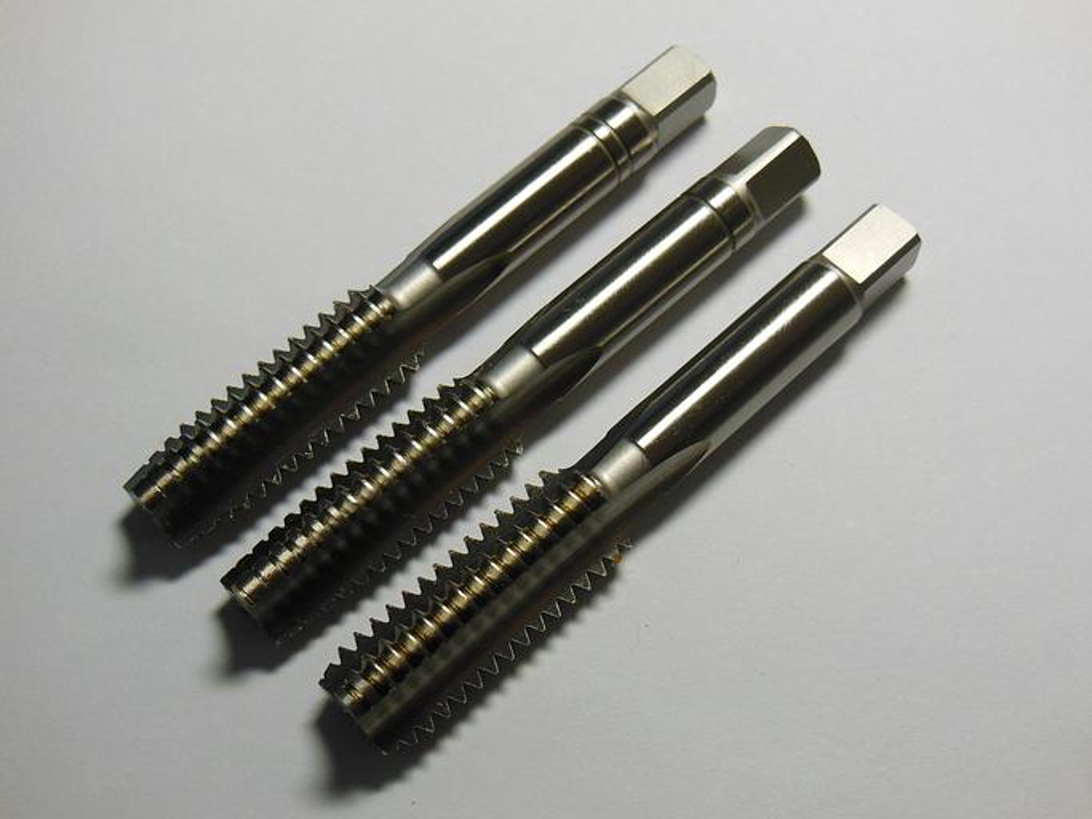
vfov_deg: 28.0
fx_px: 1640
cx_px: 546
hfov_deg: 36.8
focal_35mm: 52
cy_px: 410
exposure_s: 1/100
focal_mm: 9.3
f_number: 4.7
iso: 400
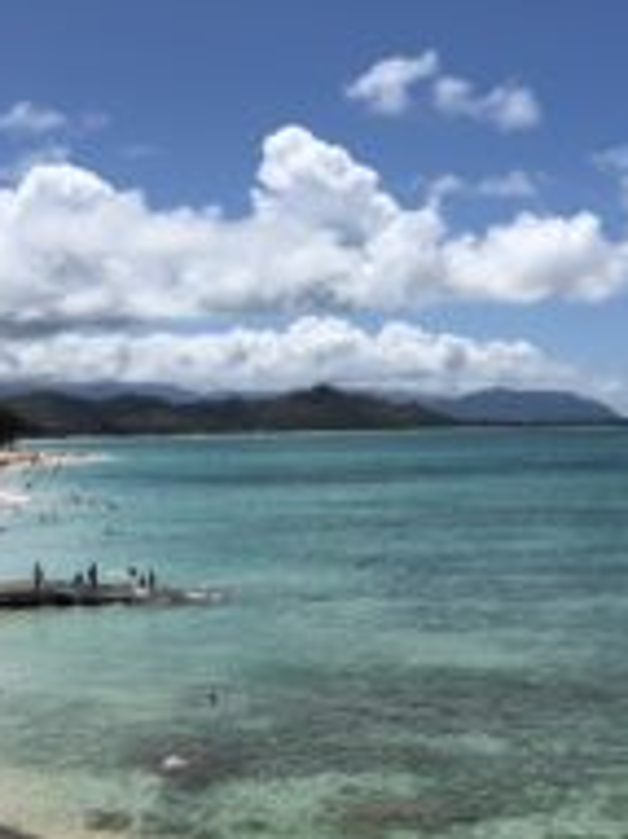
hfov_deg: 26.5
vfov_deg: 35.0
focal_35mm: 55
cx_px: 362
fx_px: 1332
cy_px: 437
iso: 25
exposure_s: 1/5405
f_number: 1.8
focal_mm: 4
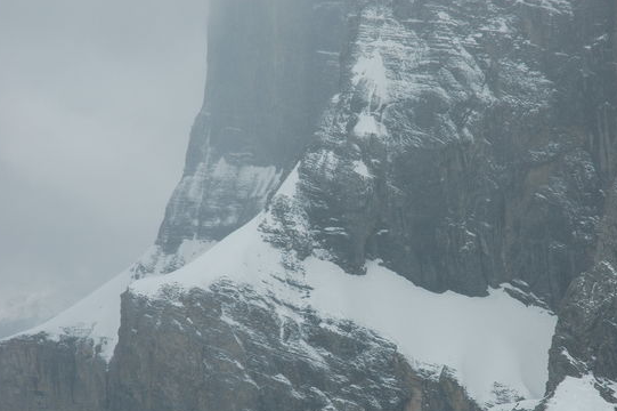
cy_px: 262
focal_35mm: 130
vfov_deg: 10.6
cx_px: 393
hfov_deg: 15.8
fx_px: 2221
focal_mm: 65
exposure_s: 1/400
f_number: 10
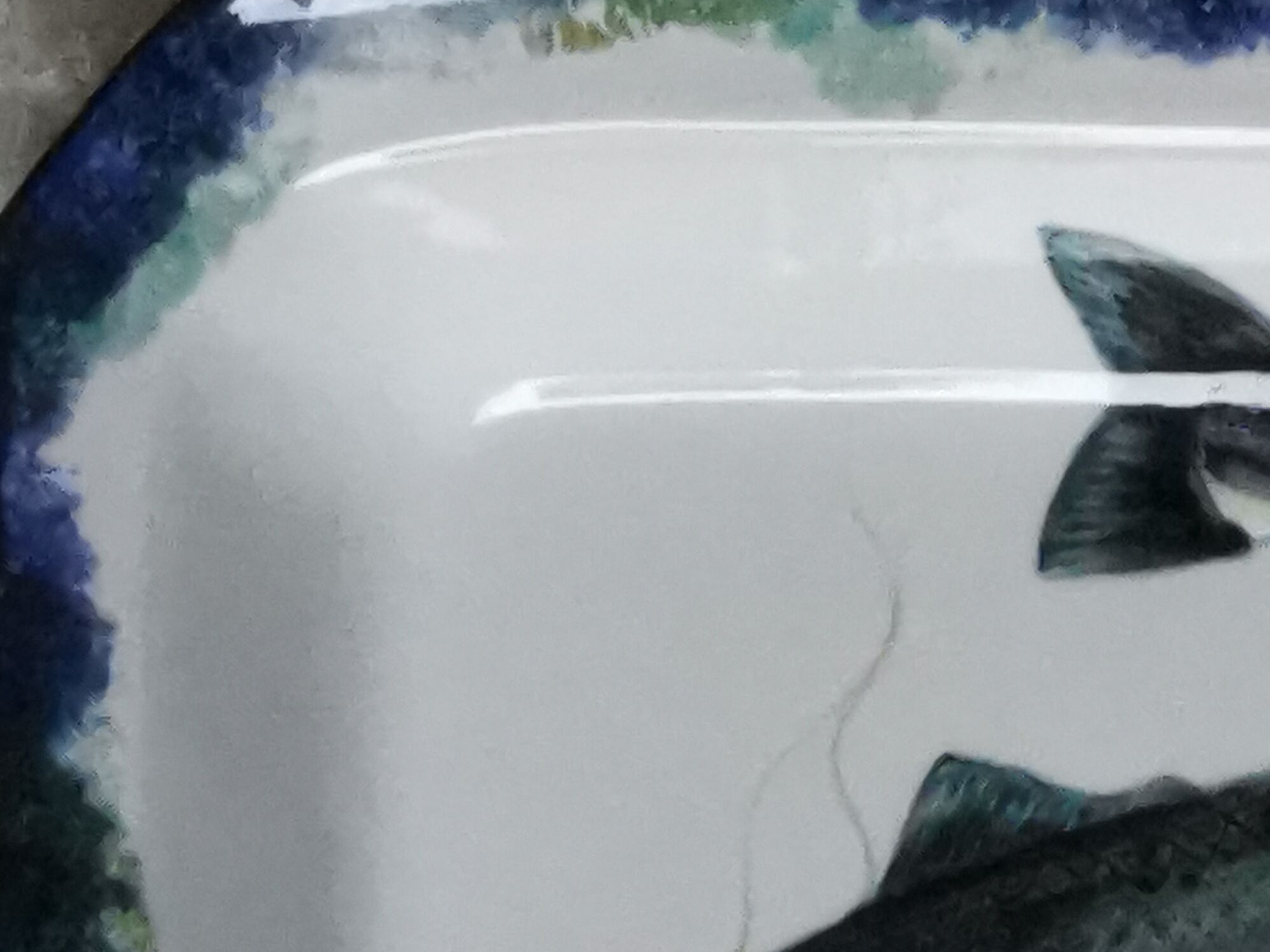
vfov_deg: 17.9
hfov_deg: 23.4
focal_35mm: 81
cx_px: 1163
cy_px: 882
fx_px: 2972
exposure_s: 1/16.7
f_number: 2.2
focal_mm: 2.26
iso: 1250
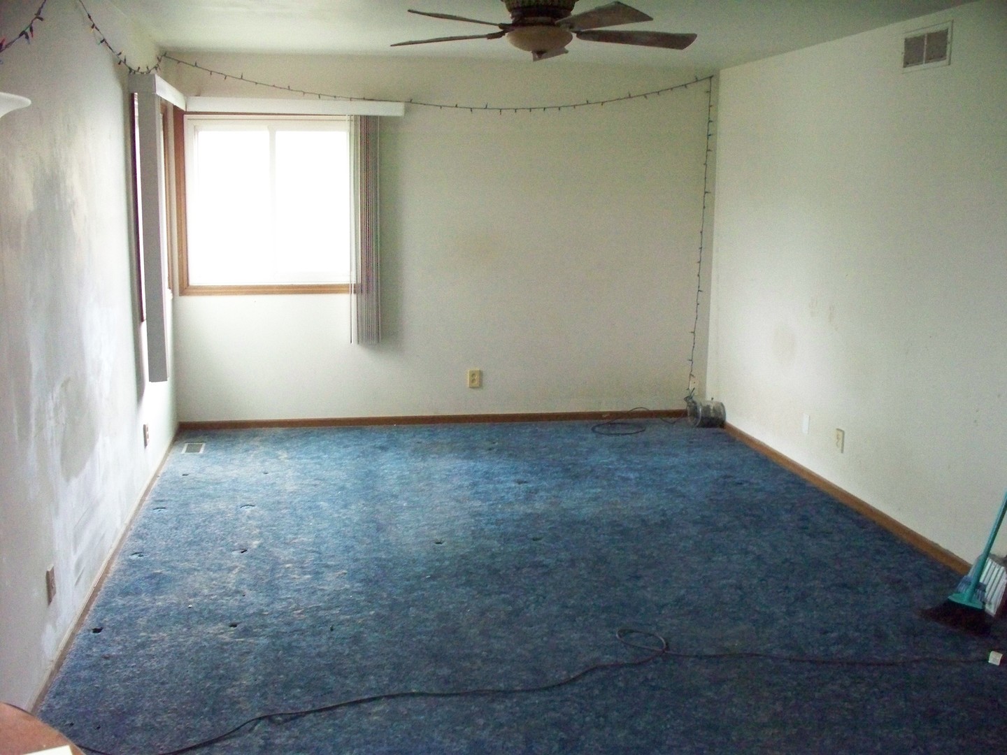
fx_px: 1047
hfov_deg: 51.4
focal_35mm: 36
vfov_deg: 39.7
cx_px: 504
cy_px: 378
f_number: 2.8
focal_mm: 7.54
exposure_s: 1/60
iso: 1000
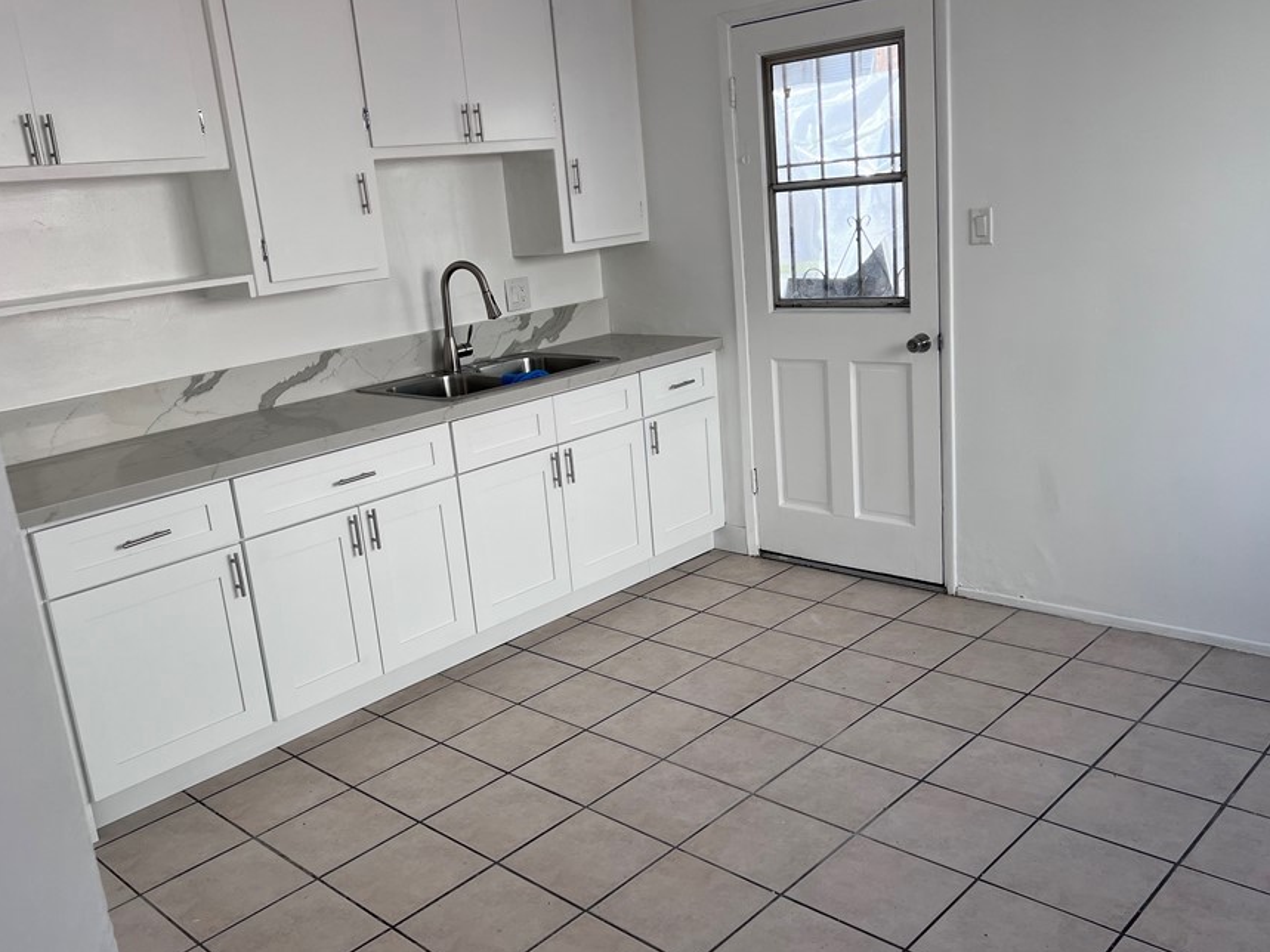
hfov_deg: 58.3
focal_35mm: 31
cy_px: 509
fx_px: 1137
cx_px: 587
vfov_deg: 45.4
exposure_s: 1/591
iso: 50
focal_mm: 5.7
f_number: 1.5
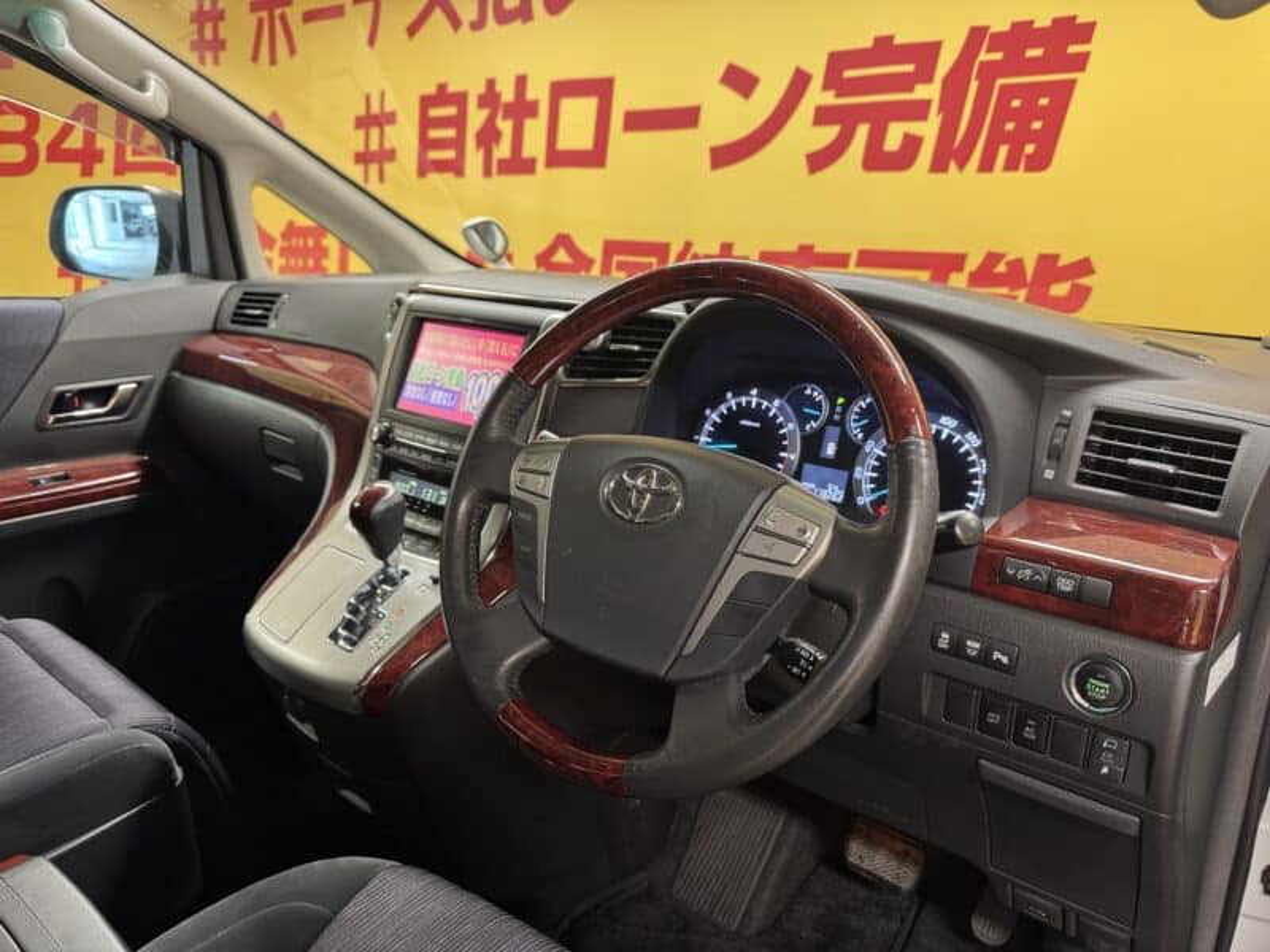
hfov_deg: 71.6
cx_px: 635
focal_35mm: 24
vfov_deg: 56.8
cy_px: 476
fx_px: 881
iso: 200
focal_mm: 6.76
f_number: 1.78
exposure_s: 1/54
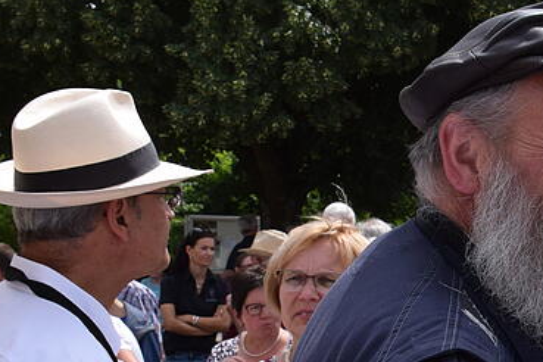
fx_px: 1191
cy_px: 256
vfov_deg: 17.2
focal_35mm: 79
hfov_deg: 23.4
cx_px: 653
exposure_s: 1/500
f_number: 11
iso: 400
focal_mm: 18
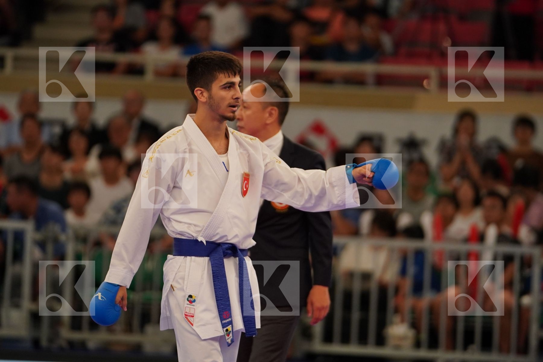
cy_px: 181
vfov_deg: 4.7
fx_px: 4449
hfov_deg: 7.0
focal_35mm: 295
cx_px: 272
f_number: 2.8
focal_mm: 197
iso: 1600
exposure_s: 1/1000
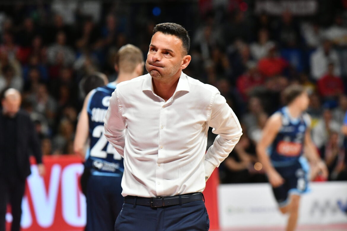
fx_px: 2891
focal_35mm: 300
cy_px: 116
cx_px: 174
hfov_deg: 6.9
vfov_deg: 4.6
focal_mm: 200
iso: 2000
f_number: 3.5
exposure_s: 1/1000
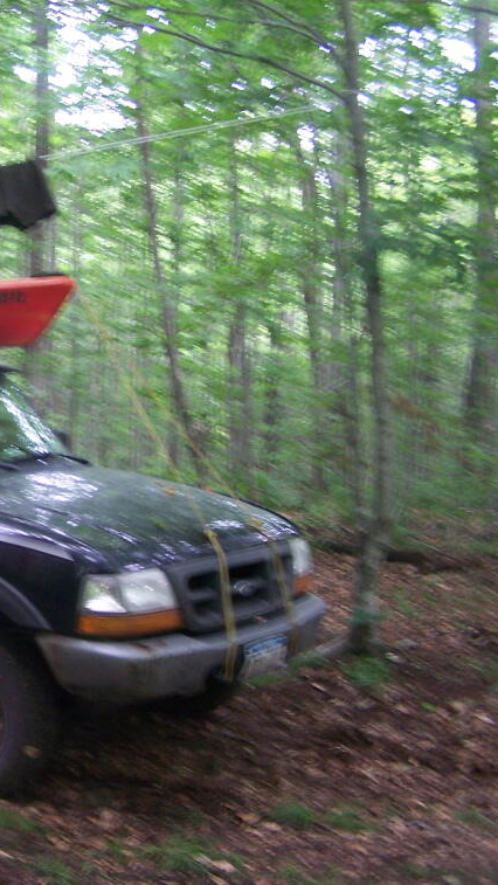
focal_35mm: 56
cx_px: -88
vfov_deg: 37.2
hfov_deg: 20.2
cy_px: 442
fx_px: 1314
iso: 140
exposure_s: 1/8
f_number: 2.8
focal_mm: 6.3
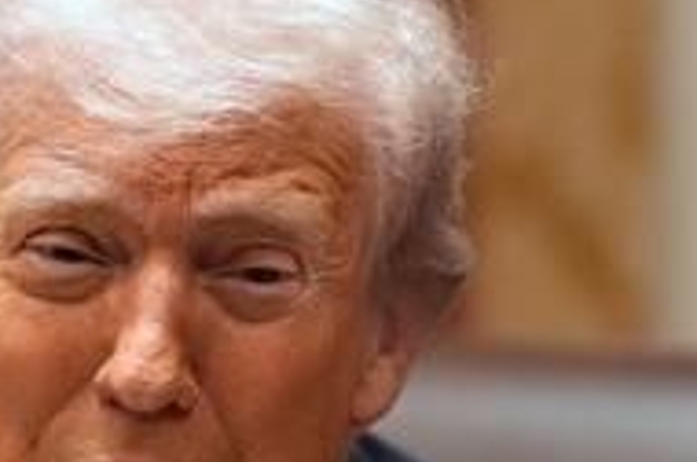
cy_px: 390
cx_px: 202
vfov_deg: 3.0
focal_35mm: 451
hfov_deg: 4.6
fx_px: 8717
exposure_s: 1/500
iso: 5000
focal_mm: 167
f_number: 2.8
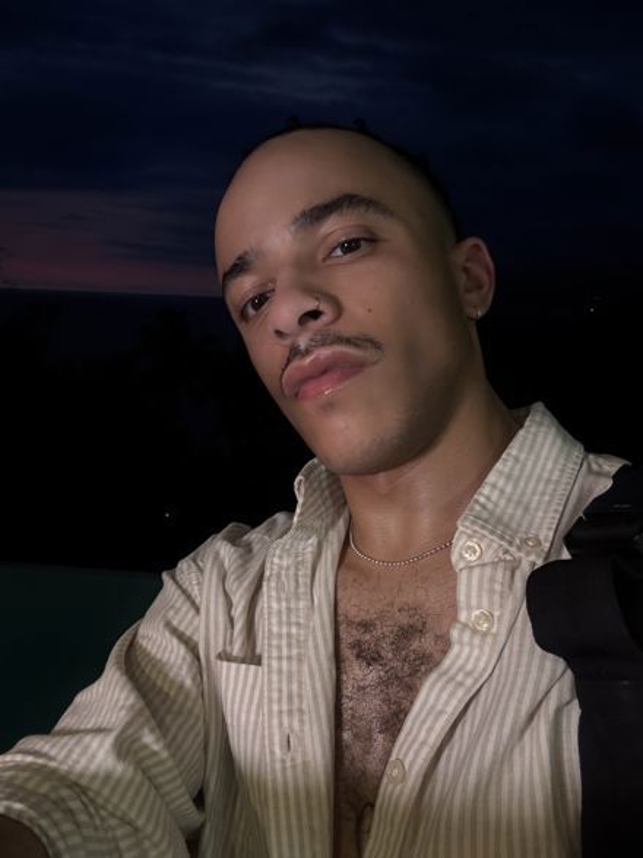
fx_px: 743
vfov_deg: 60.0
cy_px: 429
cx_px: 322
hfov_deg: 46.8
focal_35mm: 30
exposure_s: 1/30
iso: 320
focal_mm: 2.69
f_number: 1.9
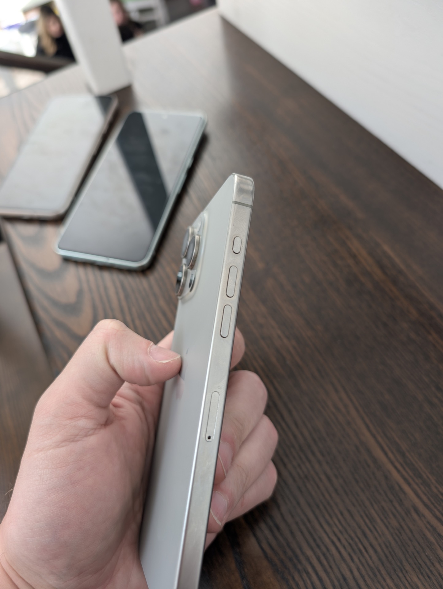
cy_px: 294
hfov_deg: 56.9
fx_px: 409
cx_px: 222
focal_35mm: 24
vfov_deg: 71.5
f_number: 1.68
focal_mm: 6.9
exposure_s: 1/34.1
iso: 23
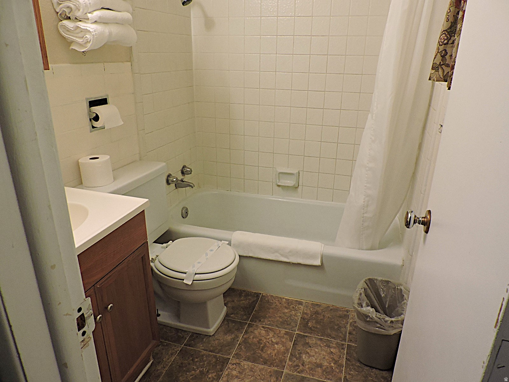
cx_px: 254
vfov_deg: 56.8
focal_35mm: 24
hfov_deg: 71.6
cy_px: 191
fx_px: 353
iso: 280
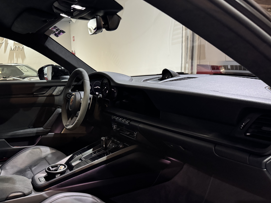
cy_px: 117
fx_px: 243
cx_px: 107
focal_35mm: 31
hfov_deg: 57.8
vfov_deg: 45.3
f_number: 1.78
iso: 1000
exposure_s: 1/40
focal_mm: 6.76
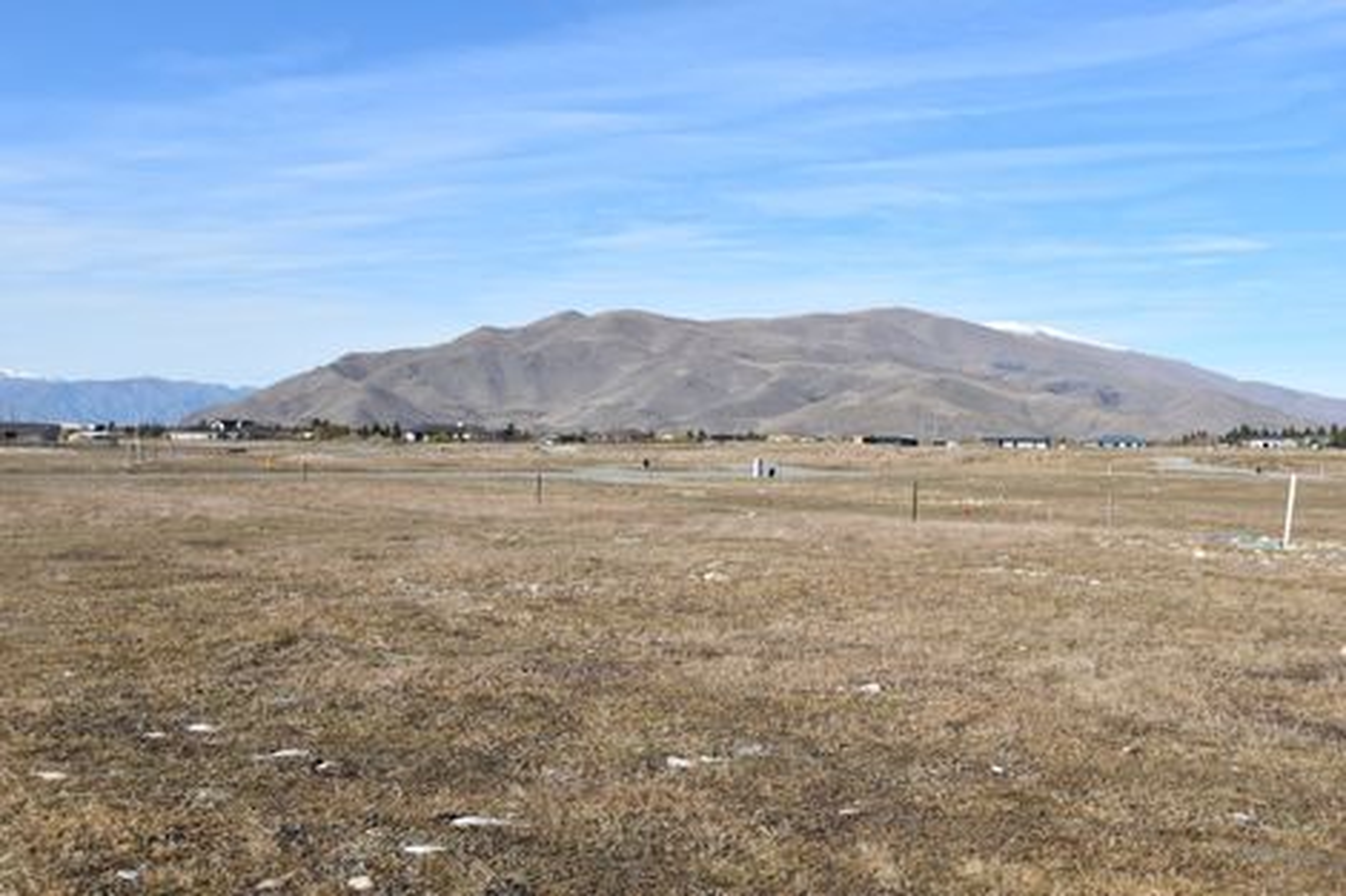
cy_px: 448
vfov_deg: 36.8
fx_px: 1345
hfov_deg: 53.1
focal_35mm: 36
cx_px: 673
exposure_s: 1/400
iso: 200
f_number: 10
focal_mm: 24
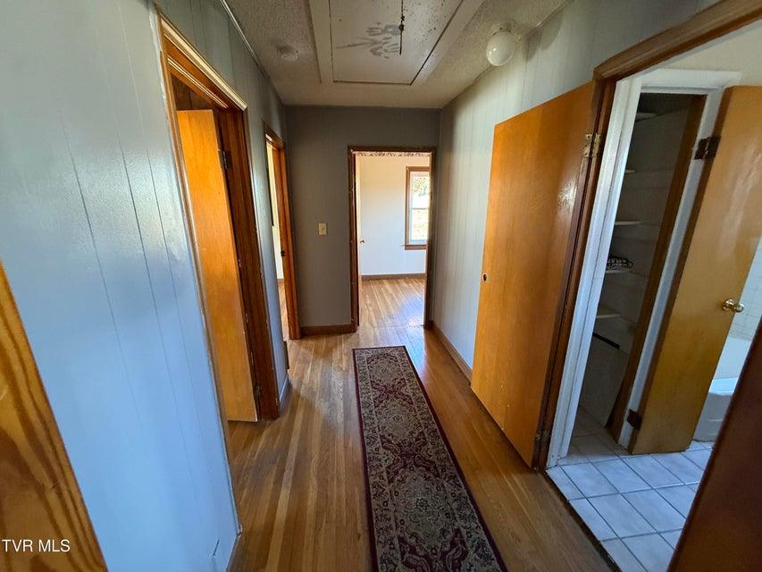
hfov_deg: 102.1
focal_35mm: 14
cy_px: 286
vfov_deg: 85.7
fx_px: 308
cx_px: 381
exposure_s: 1/60
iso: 500
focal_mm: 2.22
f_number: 2.2
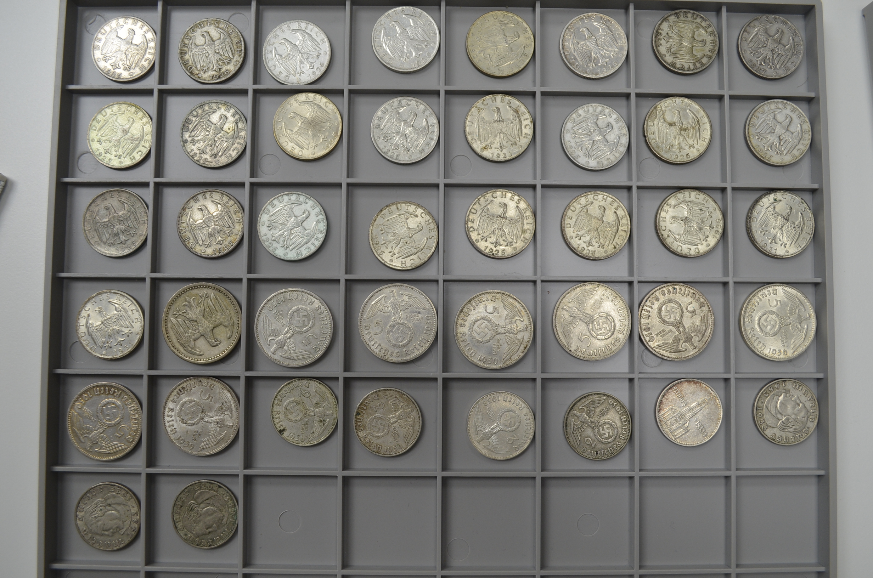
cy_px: 289
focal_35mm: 30
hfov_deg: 62.0
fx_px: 726
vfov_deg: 43.4
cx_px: 436
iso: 280
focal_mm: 20
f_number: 5.6
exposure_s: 1/60
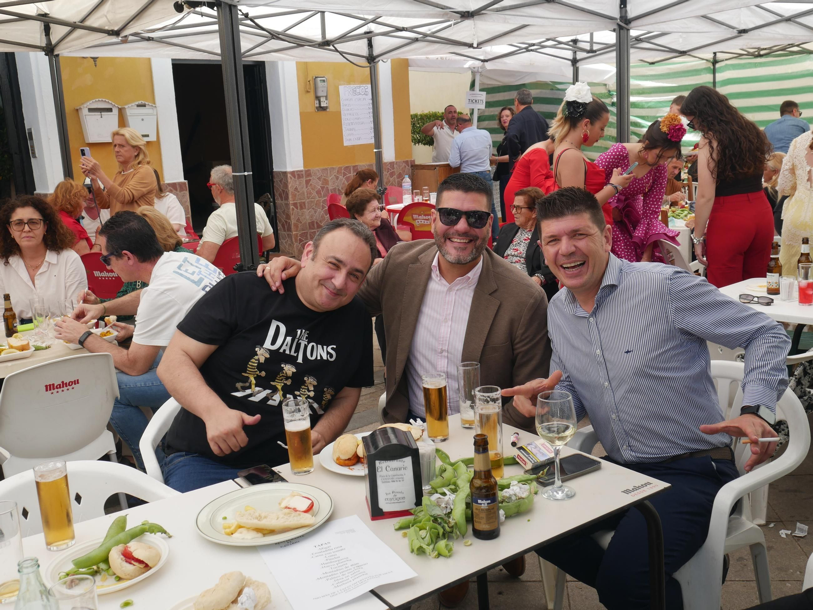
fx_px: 846
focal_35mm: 36
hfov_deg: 51.3
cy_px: 305
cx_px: 406
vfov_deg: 39.7
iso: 200
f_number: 7.1
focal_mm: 18
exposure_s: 1/250
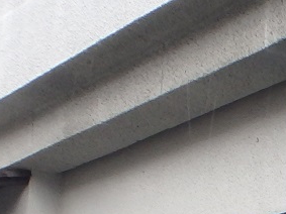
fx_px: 1131
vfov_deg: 9.6
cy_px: 519
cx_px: 598
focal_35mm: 137
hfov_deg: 12.4
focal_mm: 3.7
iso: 125
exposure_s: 1/80
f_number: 3.5
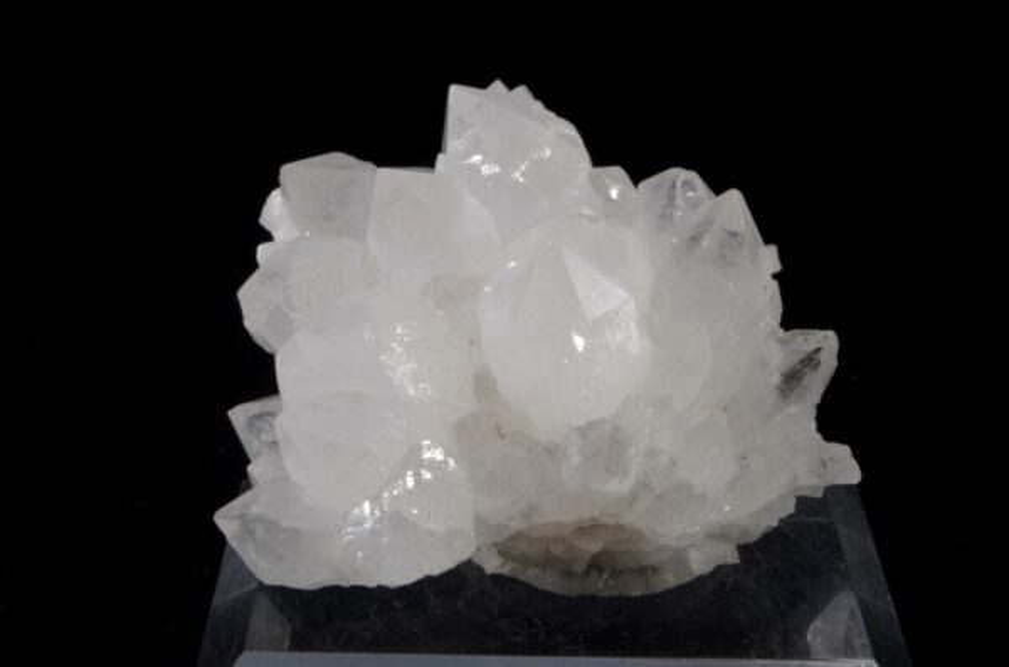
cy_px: 334
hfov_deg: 31.5
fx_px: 1790
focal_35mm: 64
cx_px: 504
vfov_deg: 21.1
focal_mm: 42.5
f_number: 4.5
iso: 100
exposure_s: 1/2
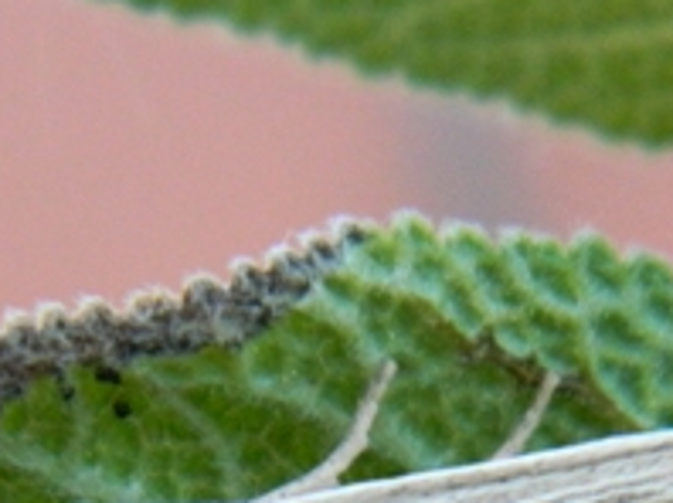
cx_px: 403
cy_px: 805
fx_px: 6738
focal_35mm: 347
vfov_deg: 4.2
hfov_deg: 5.7
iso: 400
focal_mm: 18.6
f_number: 4.5
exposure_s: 1/320
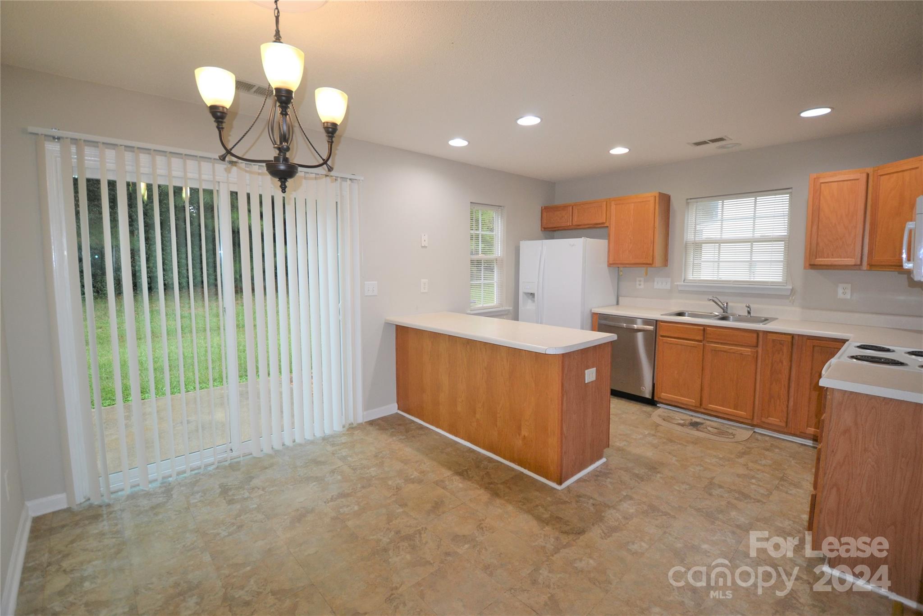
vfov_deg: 77.3
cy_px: 308
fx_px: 385
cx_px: 462
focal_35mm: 15
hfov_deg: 100.4
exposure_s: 1/60
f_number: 3.5
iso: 450
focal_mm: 10
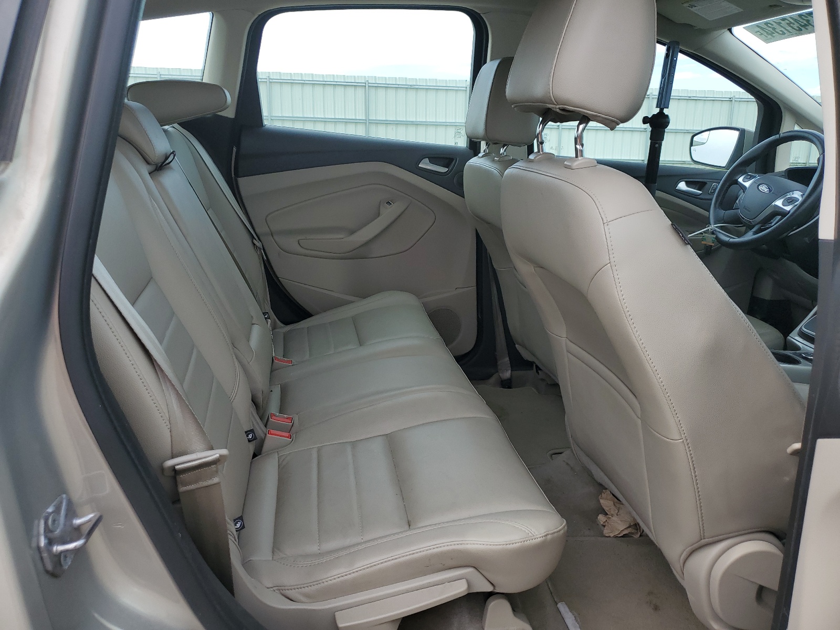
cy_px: 315
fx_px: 631
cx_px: 420
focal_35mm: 26
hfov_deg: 67.3
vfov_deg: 53.1
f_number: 1.5
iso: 50
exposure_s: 1/769
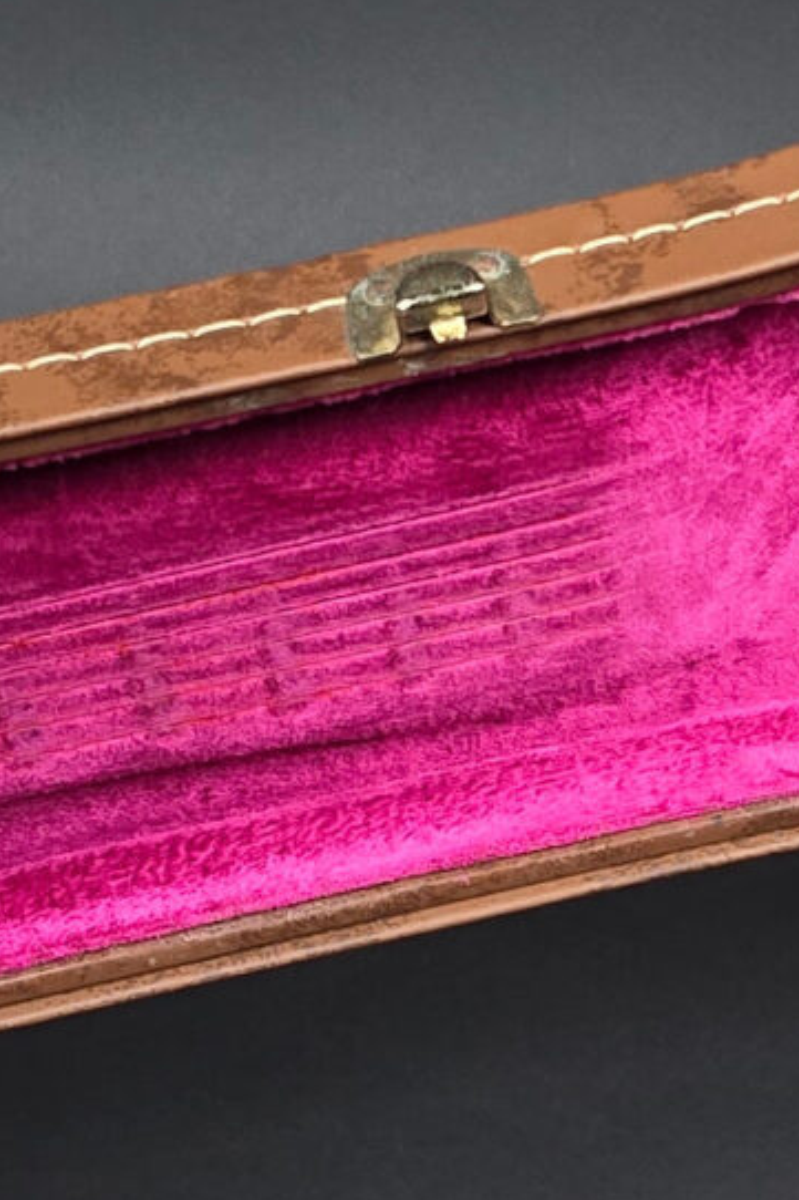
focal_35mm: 113
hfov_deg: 11.9
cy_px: 875
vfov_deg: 18.0
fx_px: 3764
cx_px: 881
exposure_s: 1/60
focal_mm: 6.3
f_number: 1.7
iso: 800
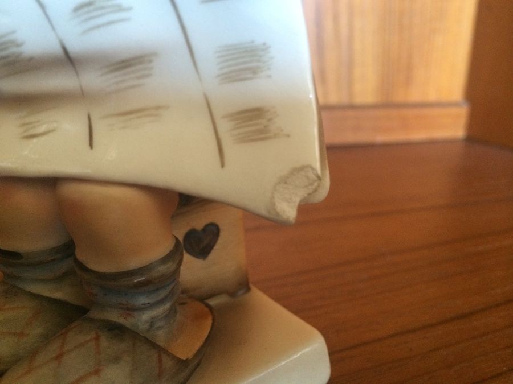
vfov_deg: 46.8
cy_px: 192
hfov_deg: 60.0
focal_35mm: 30
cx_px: 256
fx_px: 445
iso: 320
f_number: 2.2
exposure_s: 1/24
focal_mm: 4.12
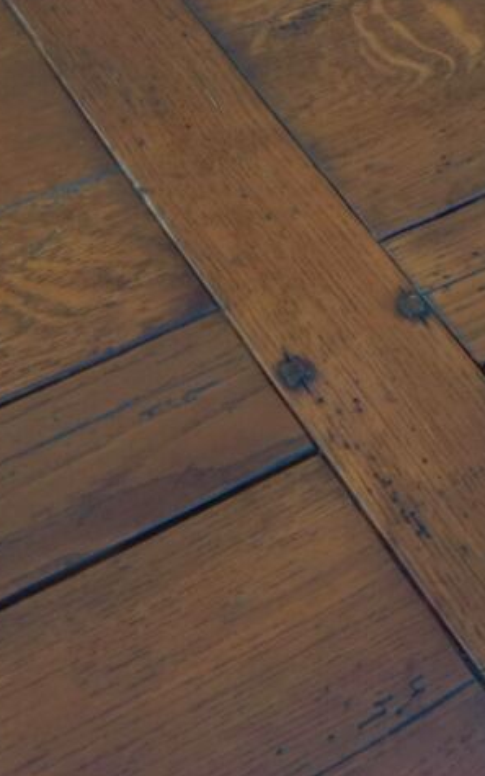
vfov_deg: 34.0
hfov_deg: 21.5
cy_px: 387
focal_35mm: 60
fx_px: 1269
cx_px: 341
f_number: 7.1
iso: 1600
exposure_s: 1/200
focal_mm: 7.5
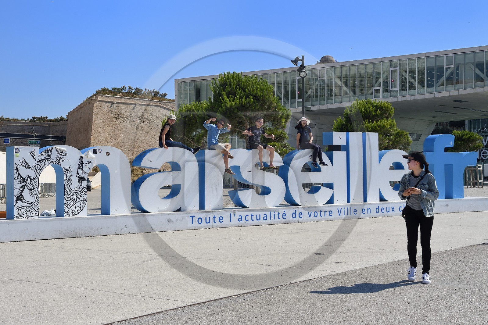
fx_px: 678
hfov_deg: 39.6
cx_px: 244
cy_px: 162
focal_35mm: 50
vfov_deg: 27.0
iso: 200
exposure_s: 1/400
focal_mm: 50
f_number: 11
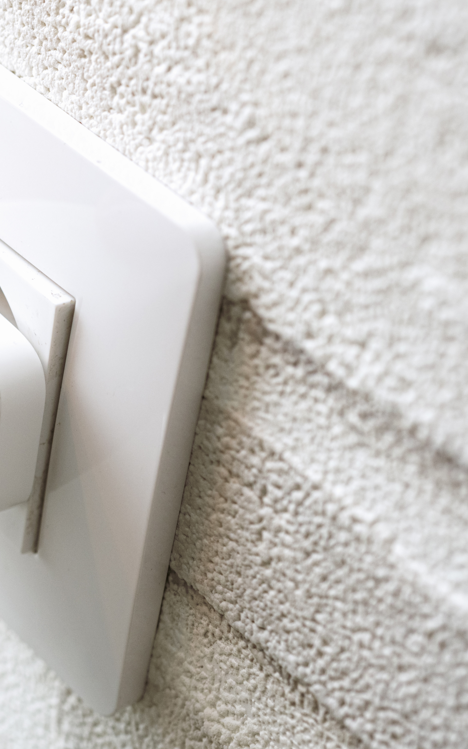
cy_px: 282
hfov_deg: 11.4
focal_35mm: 106
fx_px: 2163
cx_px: -388
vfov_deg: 19.6
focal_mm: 40
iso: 200
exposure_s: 1/40
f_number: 4
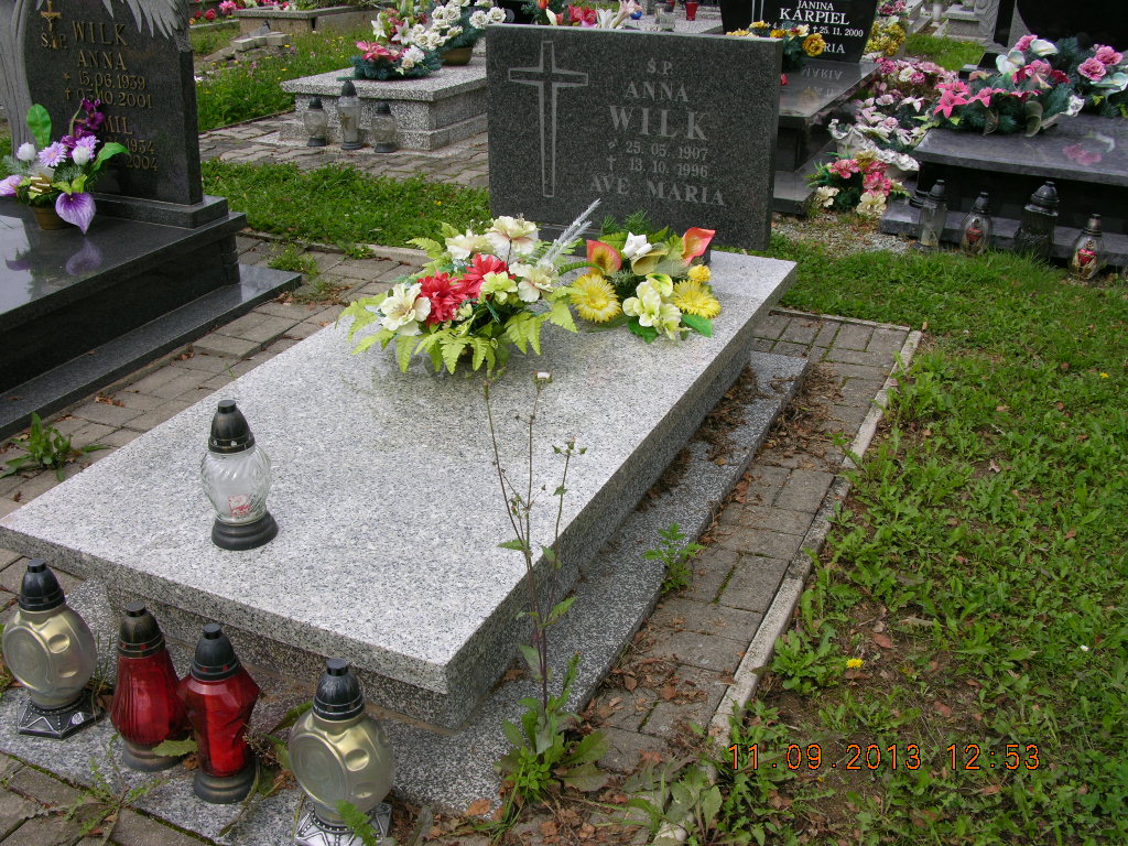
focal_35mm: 35
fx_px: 1141
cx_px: 564
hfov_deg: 52.6
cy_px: 423
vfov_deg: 40.7
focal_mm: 8.9
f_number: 5.6
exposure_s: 1/175
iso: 50
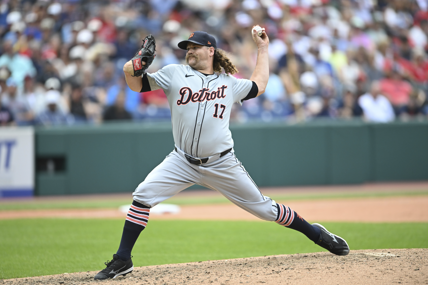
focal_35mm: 400
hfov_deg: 5.2
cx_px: 214
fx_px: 4755
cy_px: 142
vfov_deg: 3.4
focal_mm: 400
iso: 1250
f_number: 2.8
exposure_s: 1/6400
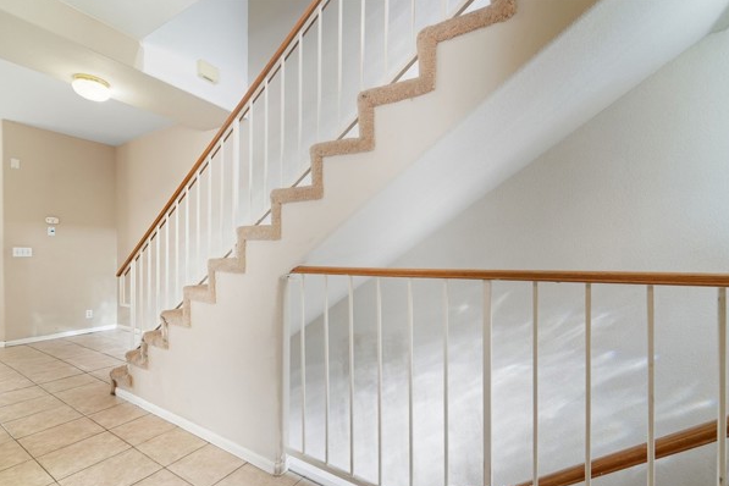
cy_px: 254
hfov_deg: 100.4
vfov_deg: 77.3
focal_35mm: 15
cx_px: 368
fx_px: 304
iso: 200
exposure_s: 1/8
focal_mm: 14
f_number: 8
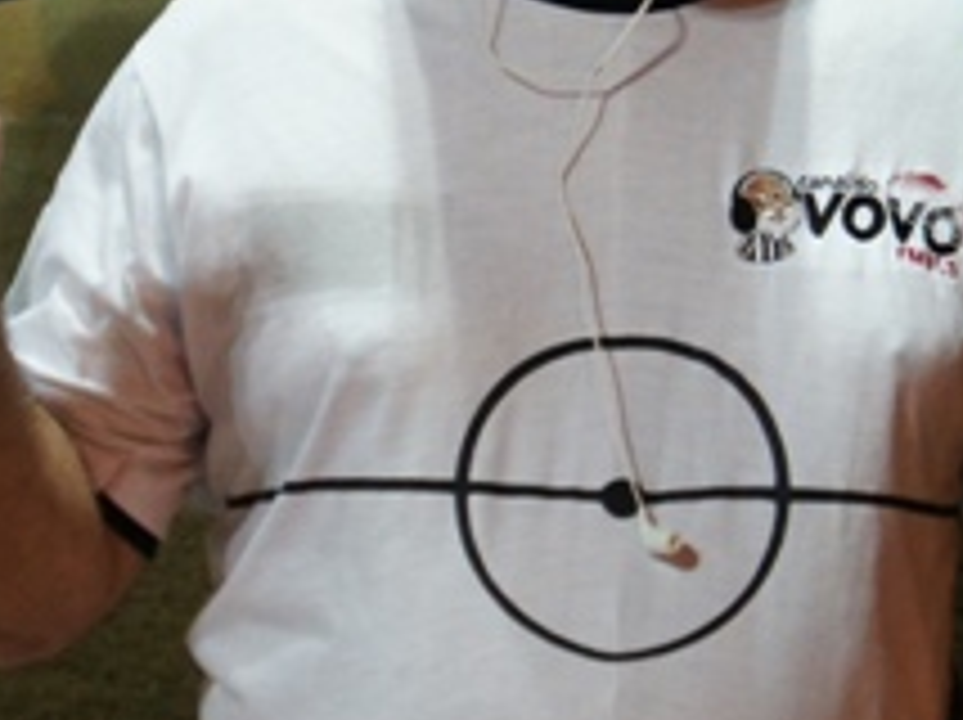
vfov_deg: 8.3
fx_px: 4941
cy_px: -34
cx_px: 522
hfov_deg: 11.1
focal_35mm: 178
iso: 1600
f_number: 4.5
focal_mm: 33
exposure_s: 1/40
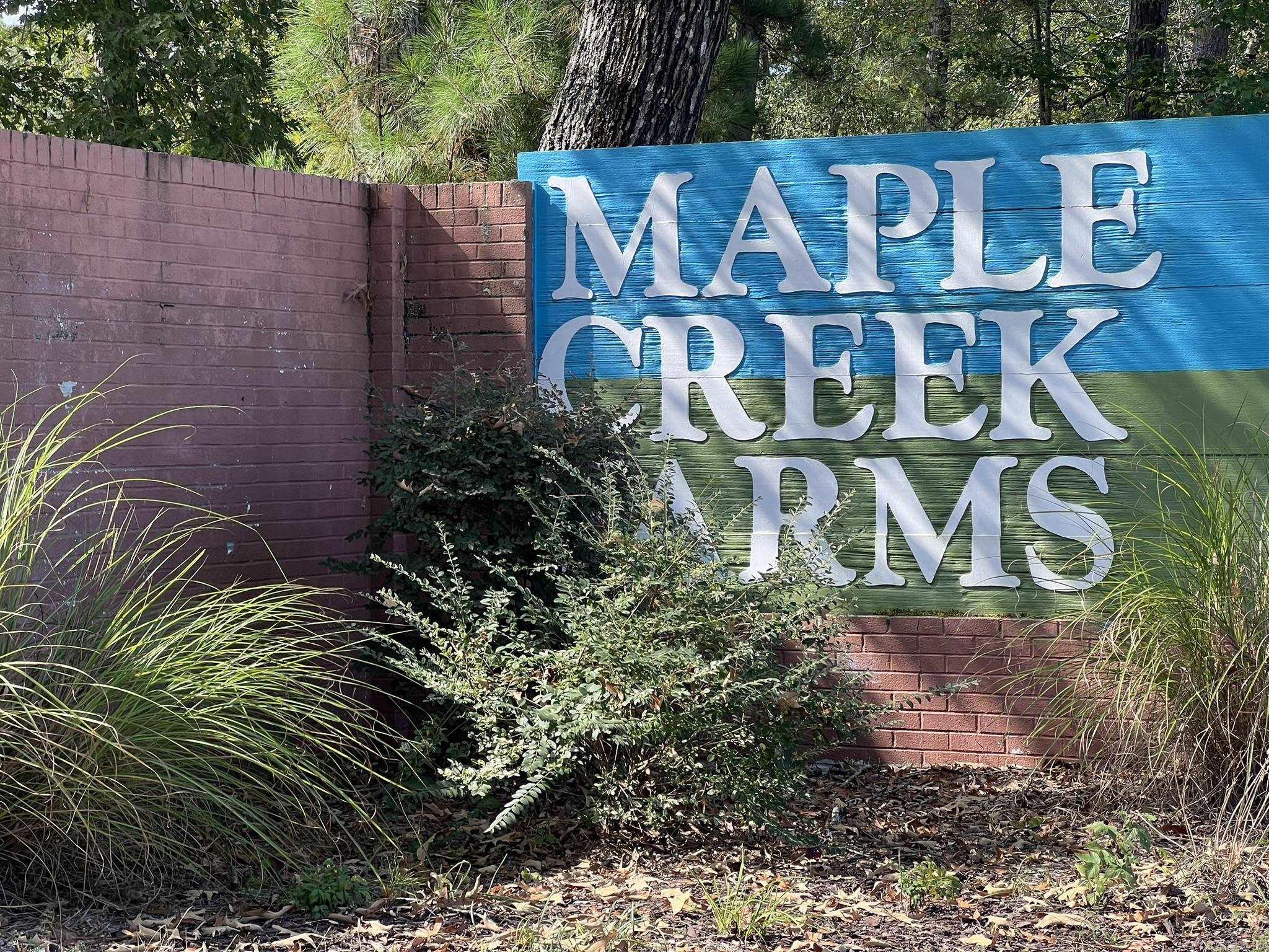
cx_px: 634
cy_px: 476
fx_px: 2823
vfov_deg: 19.1
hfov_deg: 25.3
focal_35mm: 77
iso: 32
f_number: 2.8
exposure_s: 1/135
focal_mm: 9
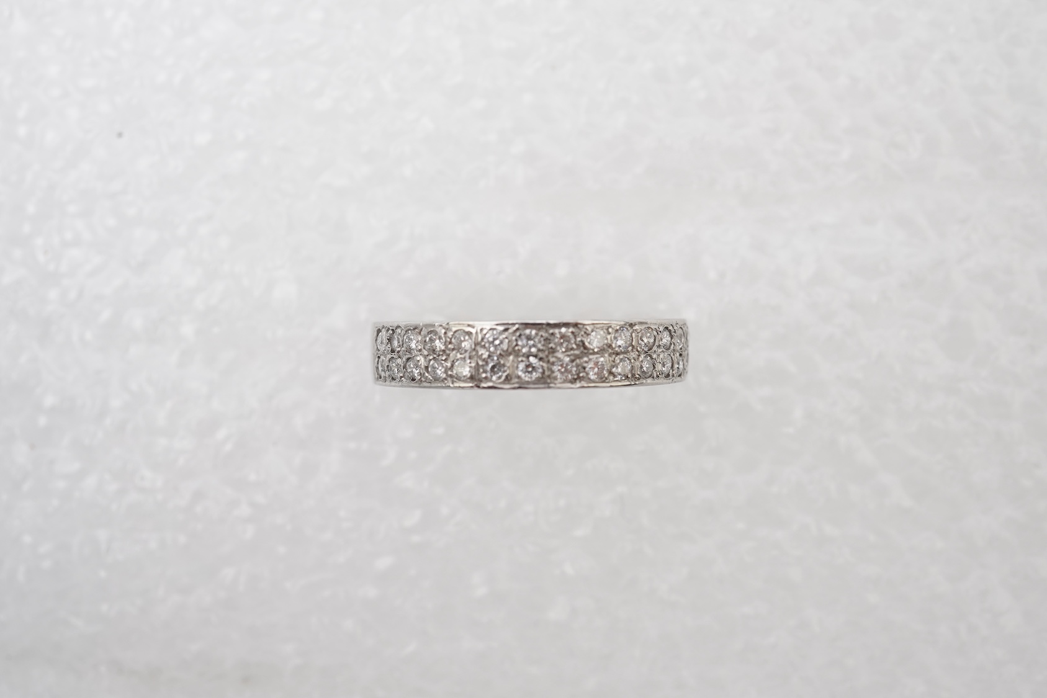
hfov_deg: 43.6
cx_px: 524
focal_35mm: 45
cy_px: 349
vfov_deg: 29.9
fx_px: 1309
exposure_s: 1/125
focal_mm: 30
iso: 400
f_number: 14
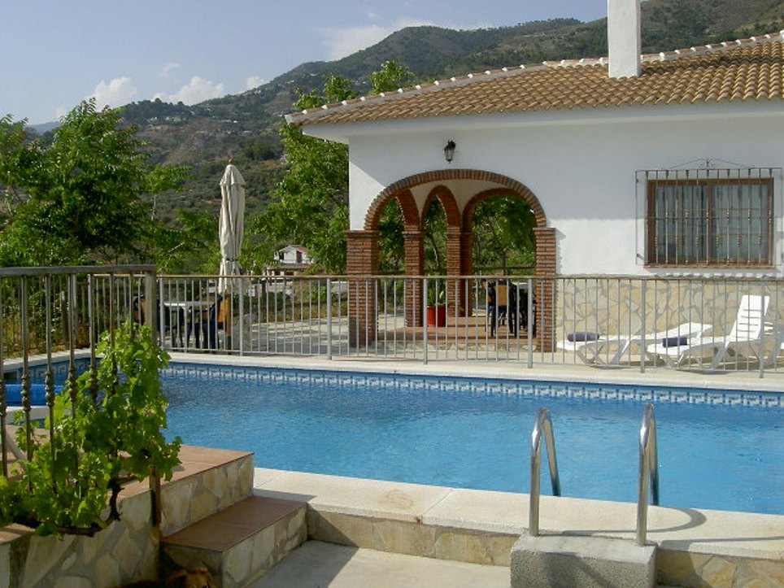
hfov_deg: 47.9
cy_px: 294
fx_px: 883
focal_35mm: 39
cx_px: 392
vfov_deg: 36.8
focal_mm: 8
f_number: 4.7
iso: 100
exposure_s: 1/1429
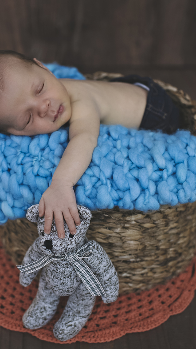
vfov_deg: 37.2
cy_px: 175
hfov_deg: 21.3
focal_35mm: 56
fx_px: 517
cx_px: 56
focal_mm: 35
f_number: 2.5
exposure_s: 1/200
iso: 200
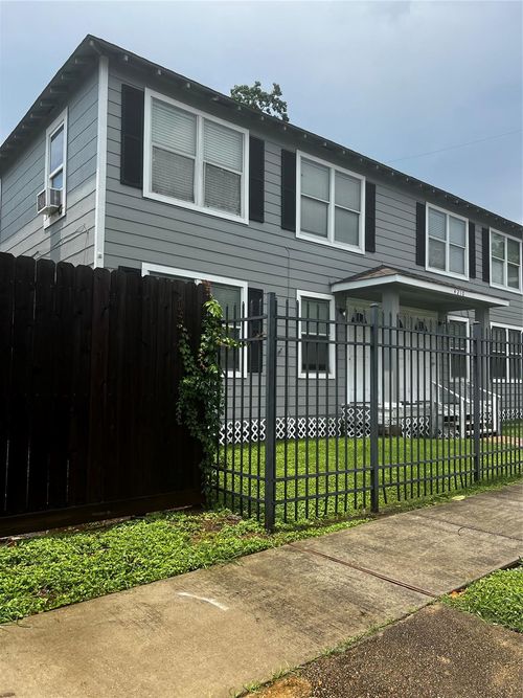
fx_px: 524
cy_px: 349
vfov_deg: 67.3
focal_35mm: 26
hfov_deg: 53.0
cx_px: 262
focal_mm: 5.7
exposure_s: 1/3460
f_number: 1.5
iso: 50
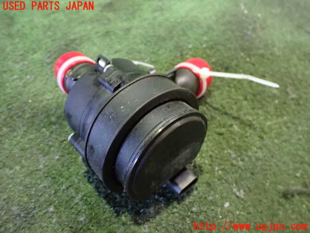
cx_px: 155
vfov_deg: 46.8
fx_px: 269
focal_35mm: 30
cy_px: 116
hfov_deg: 60.0
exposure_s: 1/30
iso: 1250
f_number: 2.3
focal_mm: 5.4
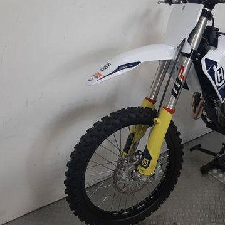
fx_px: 302
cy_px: 90
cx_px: 171
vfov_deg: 40.7
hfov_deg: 39.7
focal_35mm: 41
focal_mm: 3.93
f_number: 1.7
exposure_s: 1/50
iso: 64
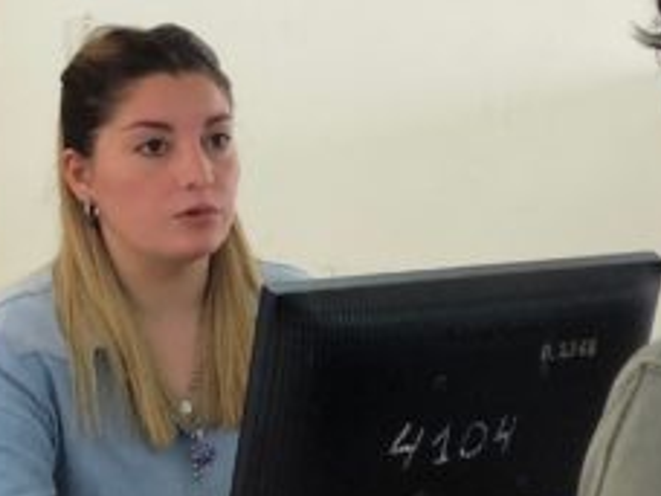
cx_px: 609
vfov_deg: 11.7
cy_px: 368
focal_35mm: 126
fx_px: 2406
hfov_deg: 15.4
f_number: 1.8
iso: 32
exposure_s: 1/20
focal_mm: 3.99
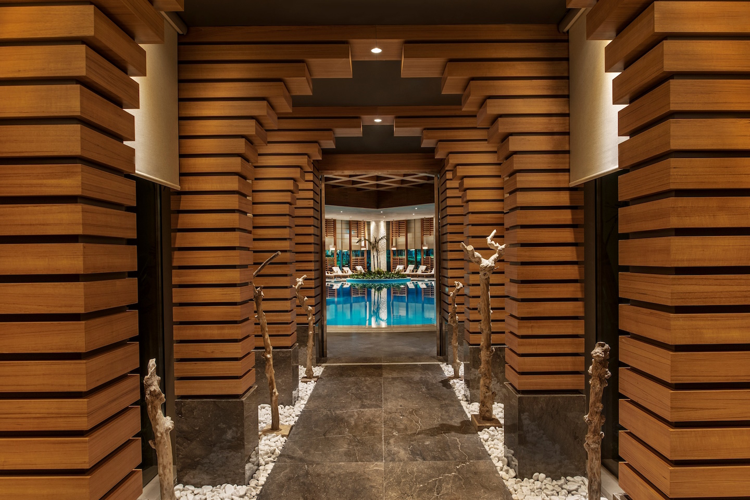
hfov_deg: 73.7
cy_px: 250
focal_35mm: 24
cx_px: 375
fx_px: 500
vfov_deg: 53.1
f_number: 8
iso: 100
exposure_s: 2
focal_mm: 24
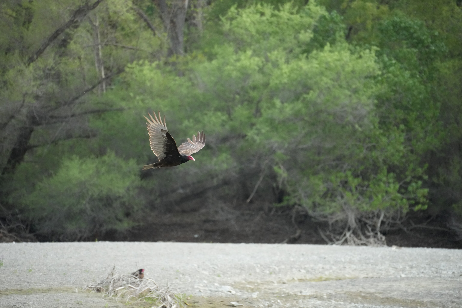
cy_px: 154
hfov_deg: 6.9
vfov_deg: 4.6
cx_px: 231
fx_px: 3850
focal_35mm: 300
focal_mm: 300
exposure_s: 1/2500
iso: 4000
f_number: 7.1
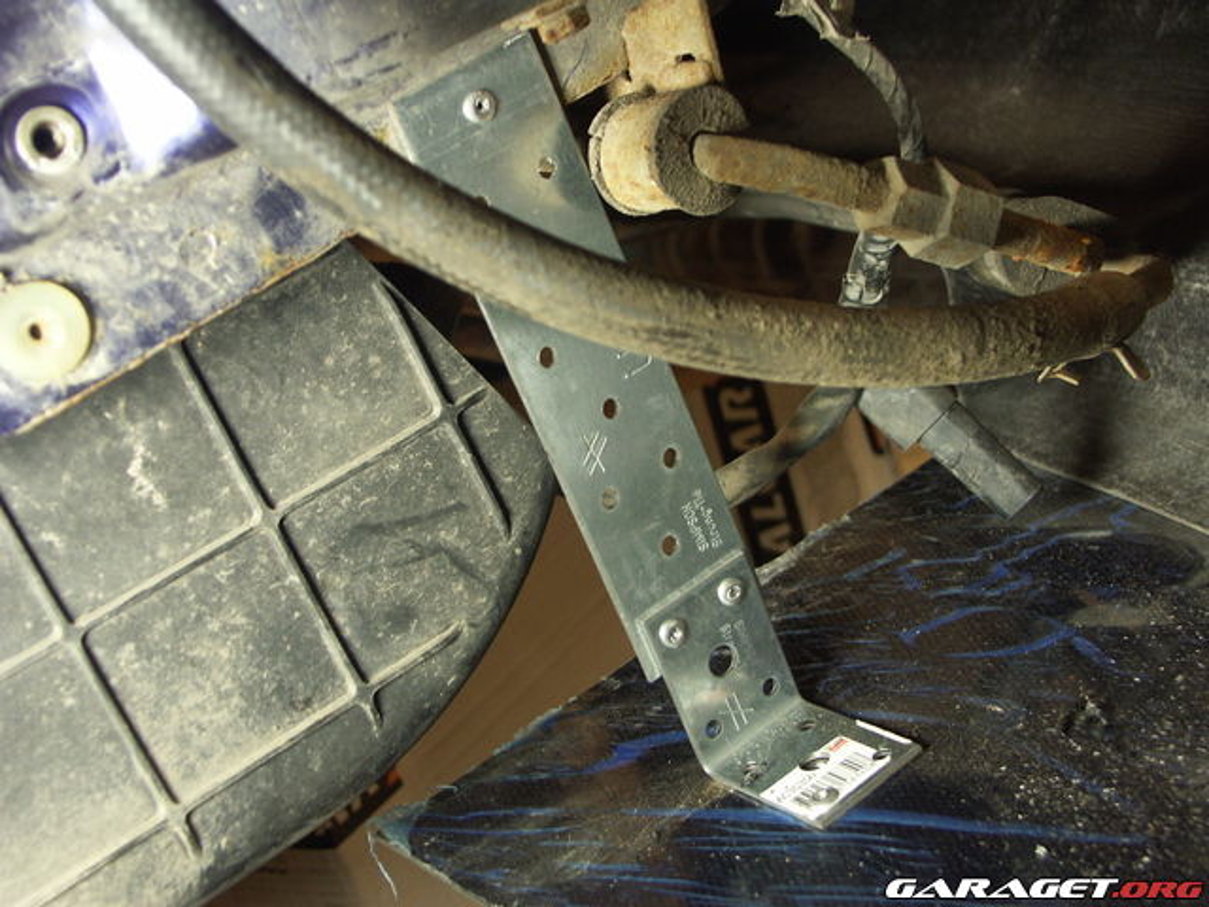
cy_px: 454
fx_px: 1921
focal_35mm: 55
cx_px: 604
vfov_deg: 26.6
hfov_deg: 34.9
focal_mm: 14.24
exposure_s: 1/13
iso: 125
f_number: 3.2
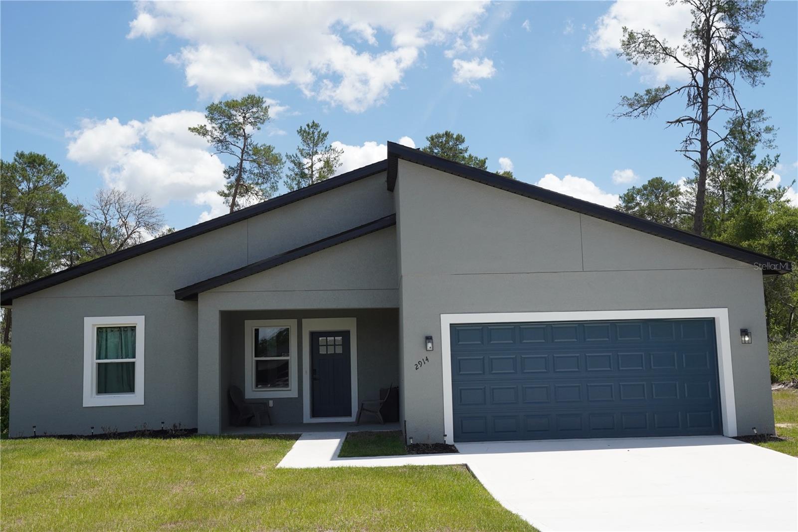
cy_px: 266
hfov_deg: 53.1
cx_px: 399
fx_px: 798
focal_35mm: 36
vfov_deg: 36.9
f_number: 5.6
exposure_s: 1/2500
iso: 500
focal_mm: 24
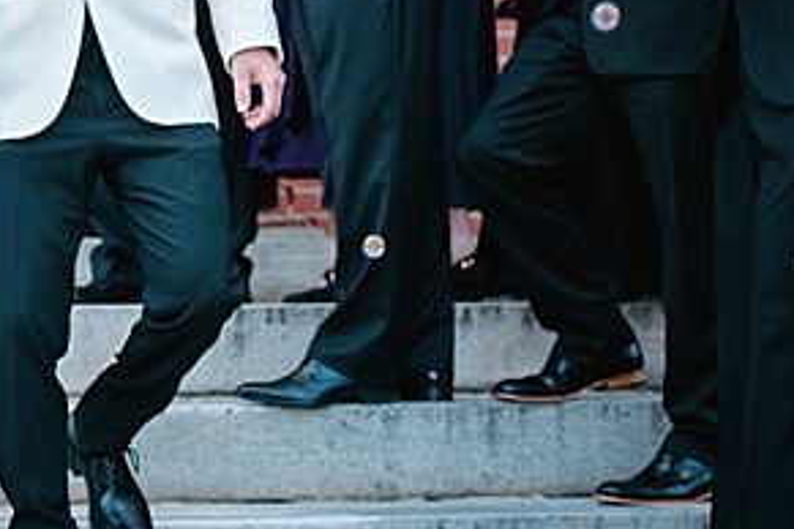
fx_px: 2492
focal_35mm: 113
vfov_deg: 11.9
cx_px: -183
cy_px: -75
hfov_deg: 17.2
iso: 320
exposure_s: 1/1600
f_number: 2
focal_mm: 35
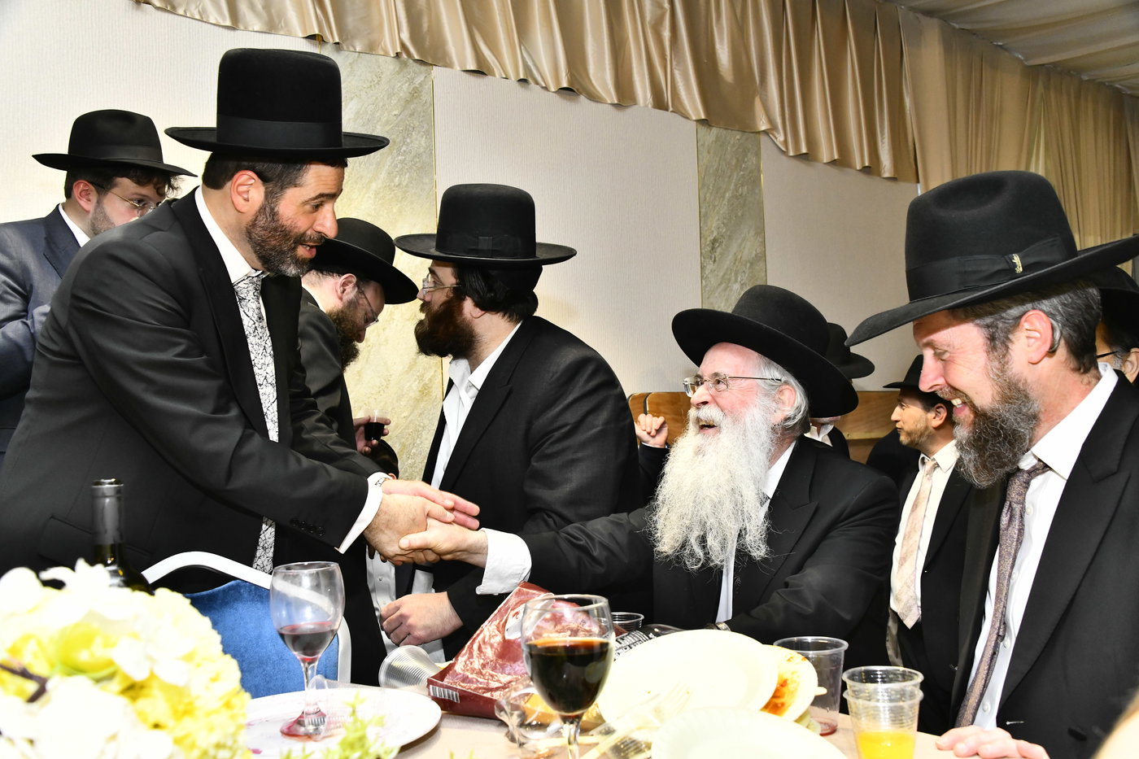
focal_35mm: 32
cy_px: 380
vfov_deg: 41.1
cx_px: 570
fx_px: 1012
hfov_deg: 58.7
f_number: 7.1
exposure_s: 1/200
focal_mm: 32
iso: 1600
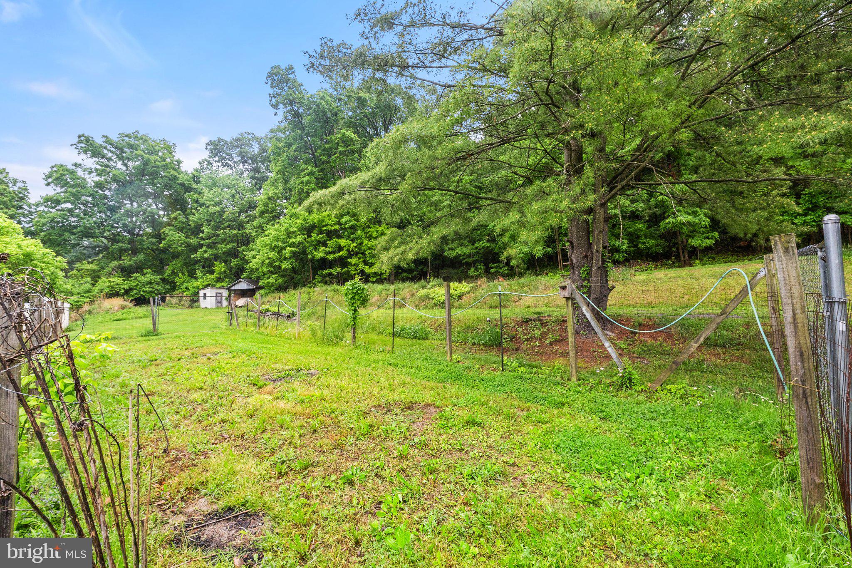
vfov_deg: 77.3
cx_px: 426
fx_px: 355
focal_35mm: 15
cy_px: 284
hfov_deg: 100.4
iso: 640
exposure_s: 1/80
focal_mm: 10
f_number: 8
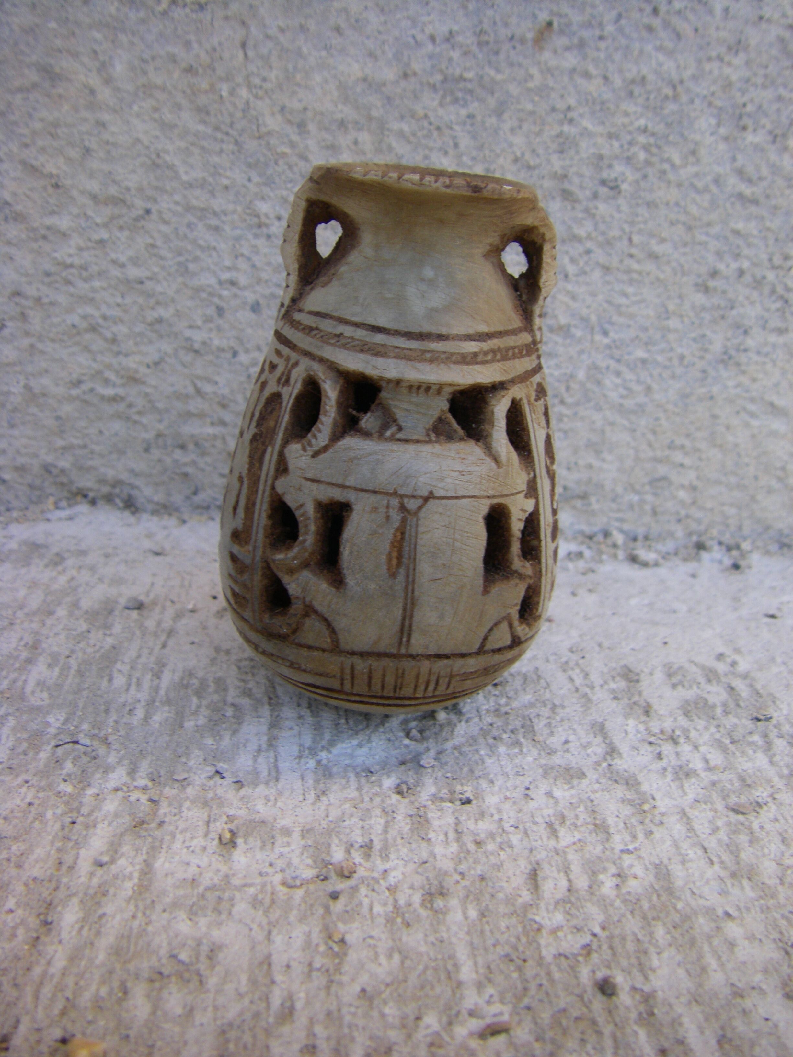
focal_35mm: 38
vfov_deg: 49.0
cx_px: 396
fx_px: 1161
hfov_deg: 37.7
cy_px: 528
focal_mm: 6.3
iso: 100
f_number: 3.5
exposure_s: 1/50
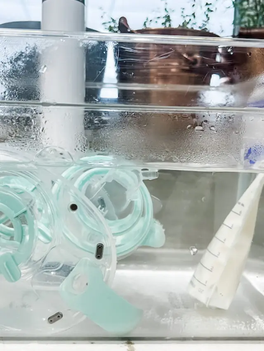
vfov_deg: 67.3
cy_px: 176
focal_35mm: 26
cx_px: 132
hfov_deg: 53.1
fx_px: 264
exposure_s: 1/60
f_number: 1.5
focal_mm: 5.7
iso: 100
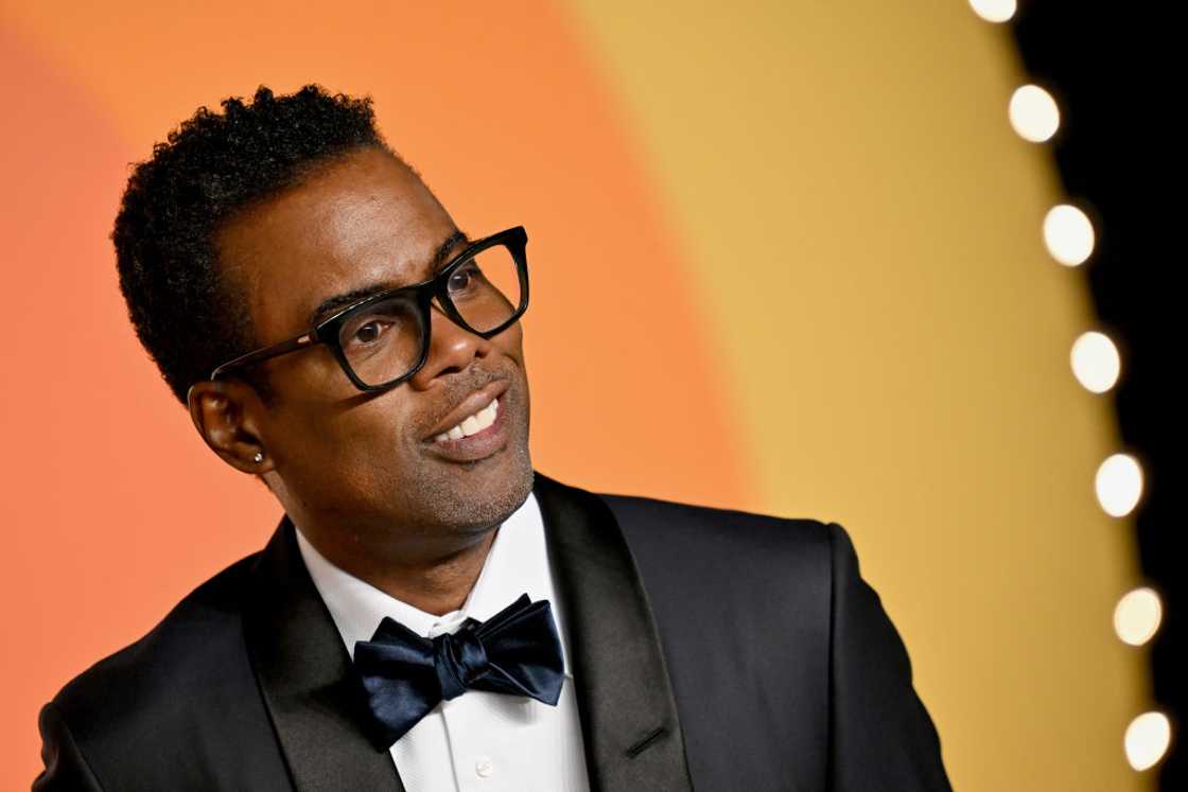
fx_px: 7260
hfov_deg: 9.4
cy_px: 396
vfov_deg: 6.2
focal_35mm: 220
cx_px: 594
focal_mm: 220
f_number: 4
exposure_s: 1/1000
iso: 3200
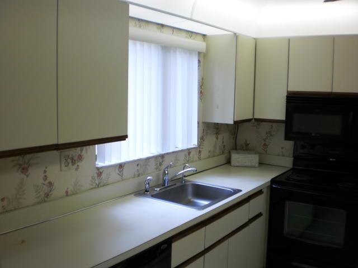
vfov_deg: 39.7
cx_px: 179
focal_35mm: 36
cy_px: 134
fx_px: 372
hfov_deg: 51.4
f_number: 3.1
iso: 100
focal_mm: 6.3
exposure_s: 1/50
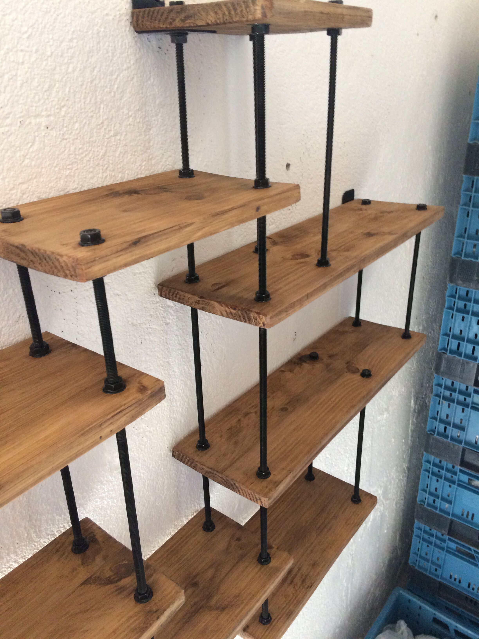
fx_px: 535
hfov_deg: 48.2
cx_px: 240
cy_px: 320
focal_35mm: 29
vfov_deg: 61.7
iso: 250
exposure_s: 1/33
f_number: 2.2
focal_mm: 4.15
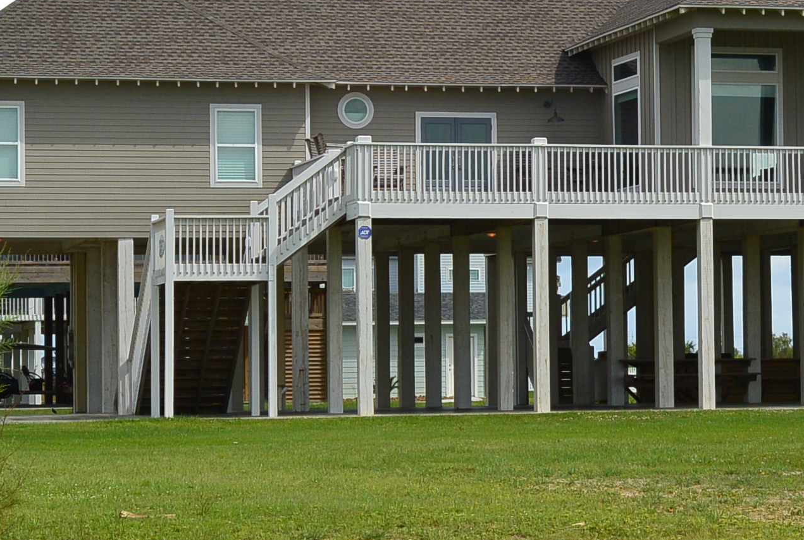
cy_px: 212
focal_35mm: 139
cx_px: 712
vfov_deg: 9.9
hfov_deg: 14.6
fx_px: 3110
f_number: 5.3
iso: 100
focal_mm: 22.6
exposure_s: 1/800
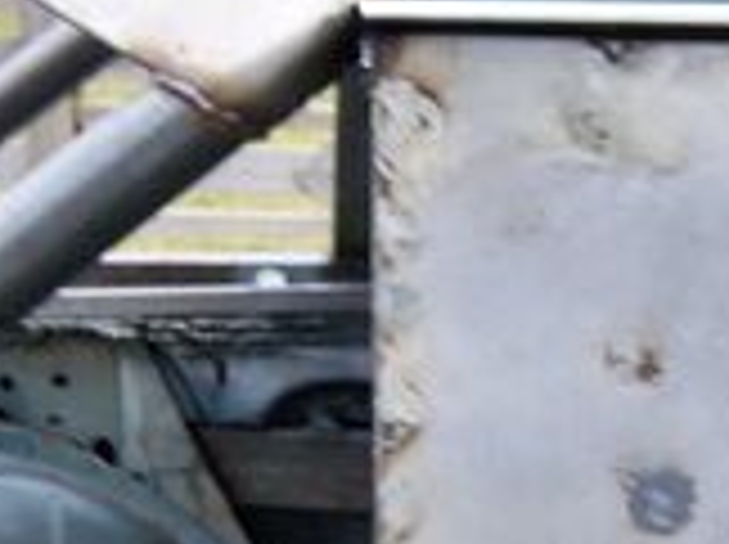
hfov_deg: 13.7
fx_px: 2965
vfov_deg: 10.5
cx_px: 832
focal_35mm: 141
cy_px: 456
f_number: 3.1
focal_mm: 7.9
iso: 125
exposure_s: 1/30
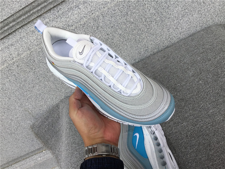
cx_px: 112
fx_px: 201
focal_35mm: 31
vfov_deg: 45.4
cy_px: 84
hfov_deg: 58.4
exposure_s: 1/413
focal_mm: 3.3
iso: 25
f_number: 2.4
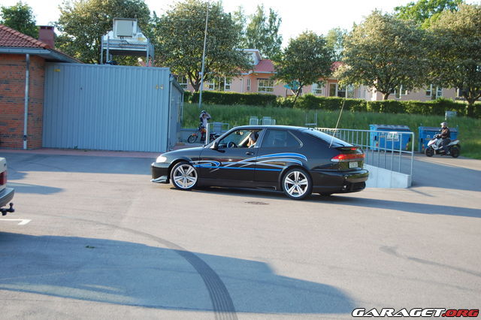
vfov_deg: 21.5
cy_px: 160
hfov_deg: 31.9
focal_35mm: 63
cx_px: 240
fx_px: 841
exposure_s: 1/125
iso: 200
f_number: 5.6
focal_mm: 42
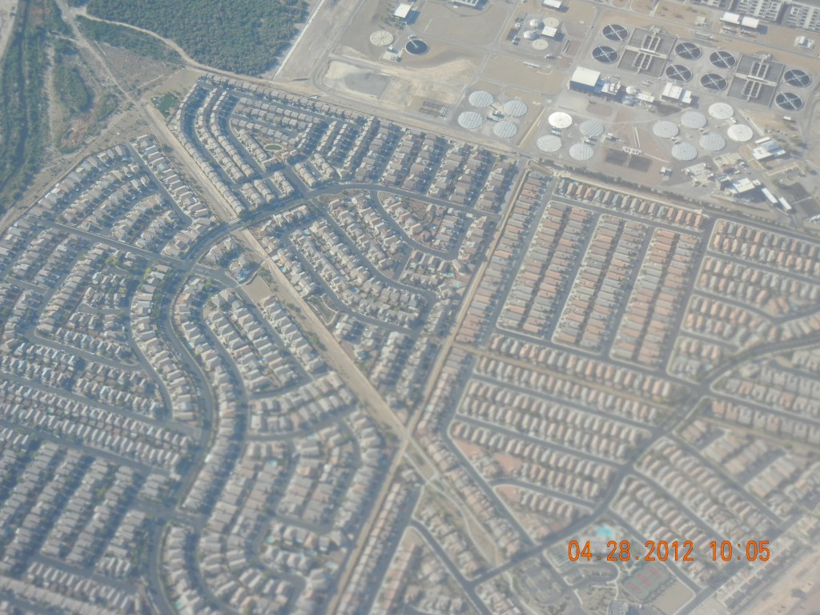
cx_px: 410
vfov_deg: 19.1
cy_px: 308
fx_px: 1824
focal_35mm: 77
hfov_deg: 25.3
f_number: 4.3
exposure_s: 1/630
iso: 160
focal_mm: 13.9
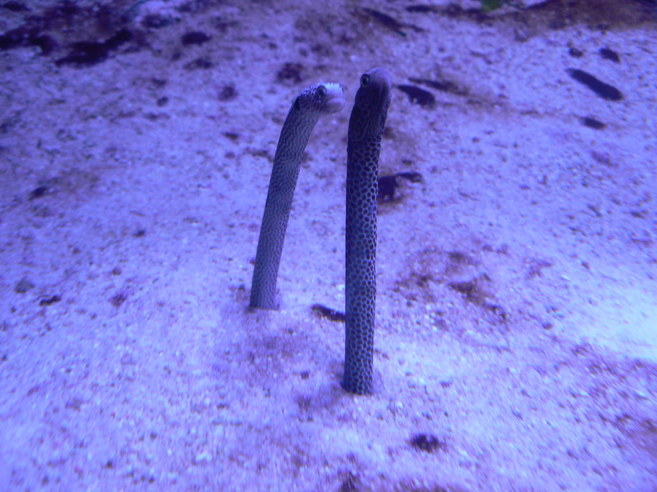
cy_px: 246
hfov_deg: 51.4
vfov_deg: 39.7
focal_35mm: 36
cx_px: 328
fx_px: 683
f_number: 2.8
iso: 100
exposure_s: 1/25
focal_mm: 6
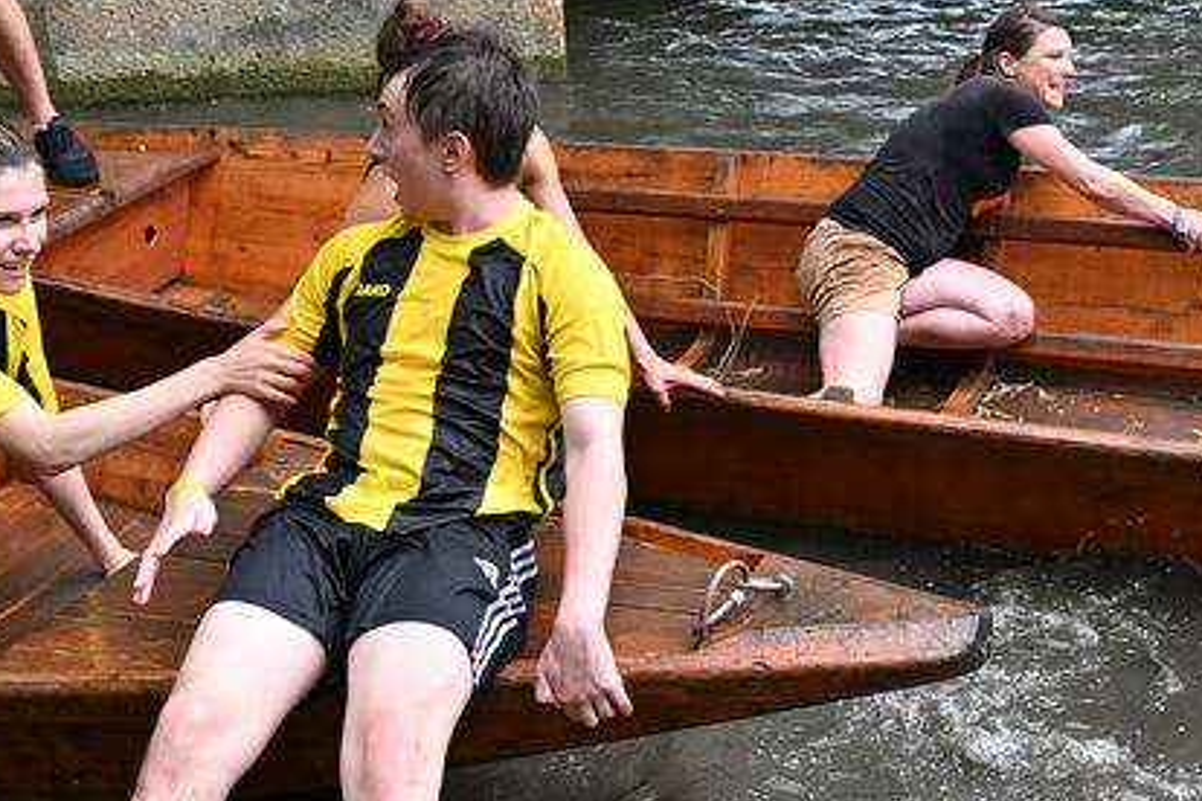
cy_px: 295
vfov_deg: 23.3
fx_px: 1936
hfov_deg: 34.4
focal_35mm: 58
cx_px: 682
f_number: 4
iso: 800
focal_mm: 20
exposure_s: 1/1600
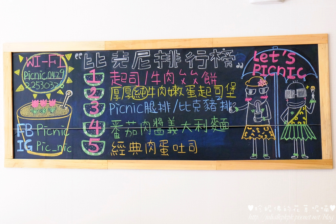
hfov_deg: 27.0
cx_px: 168
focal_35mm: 75
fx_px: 700
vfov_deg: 18.2
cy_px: 112
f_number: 5.6
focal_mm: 50
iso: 2500
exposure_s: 1/60
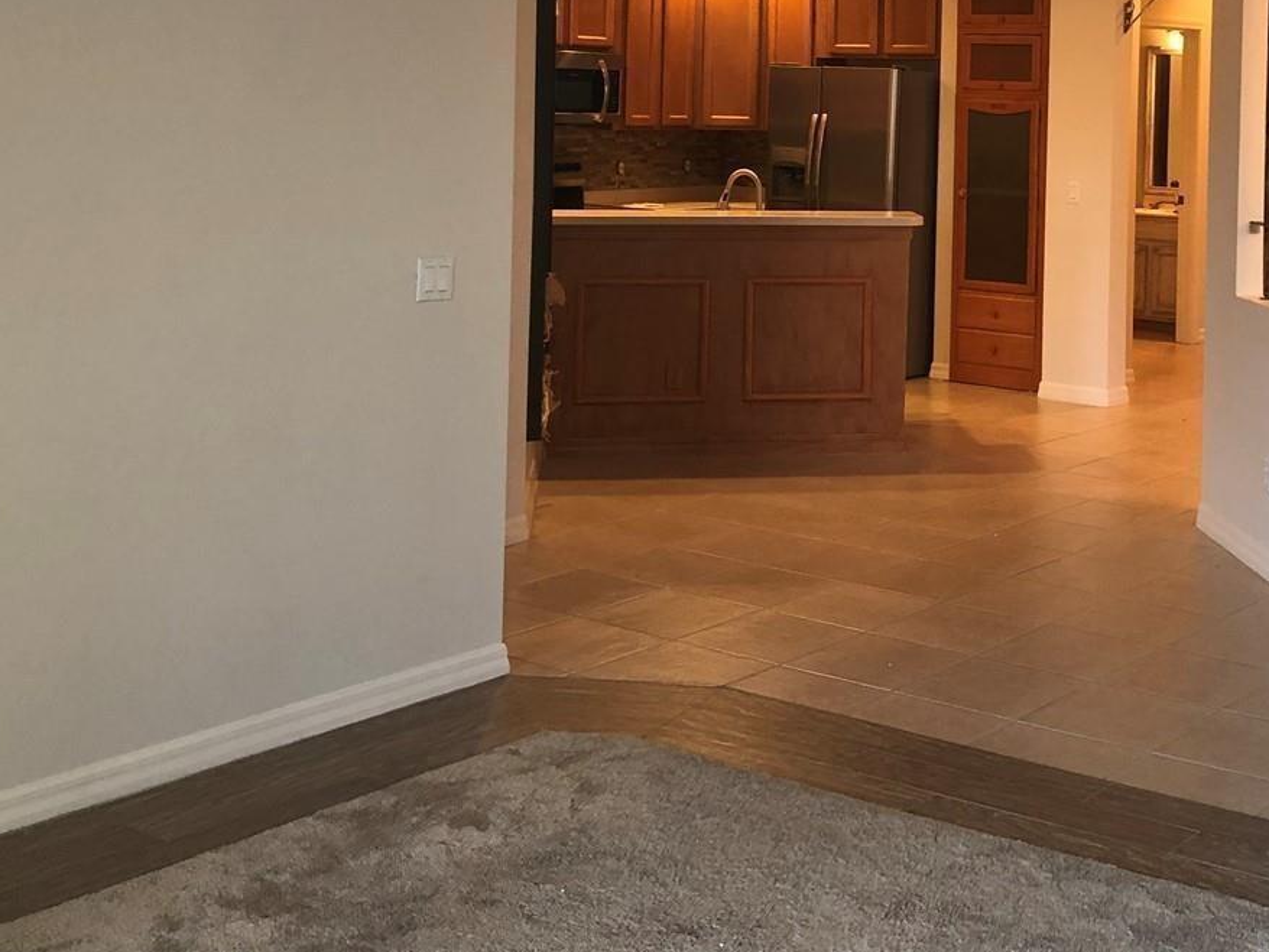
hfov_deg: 36.2
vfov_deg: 27.7
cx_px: 1018
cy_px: 118
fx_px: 1870
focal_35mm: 51
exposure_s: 1/20
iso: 40
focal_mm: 3.99
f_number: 1.8
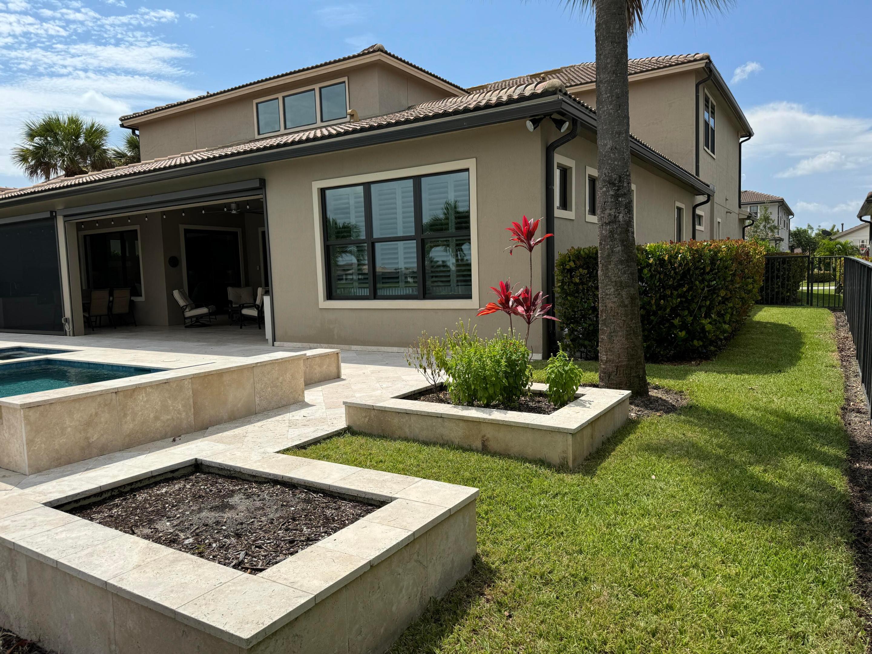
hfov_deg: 71.6
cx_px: 436
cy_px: 327
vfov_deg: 56.8
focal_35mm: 24
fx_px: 605
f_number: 1.78
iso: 80
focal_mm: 6.76
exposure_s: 1/6410
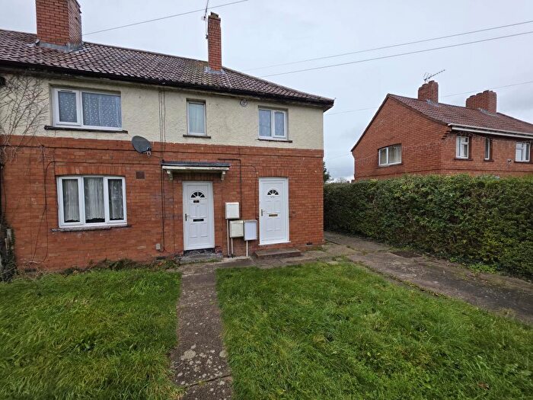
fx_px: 200
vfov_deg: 89.9
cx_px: 266
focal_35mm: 13
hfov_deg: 106.2
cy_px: 200
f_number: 1.9
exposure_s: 1/100
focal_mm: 2.2
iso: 25
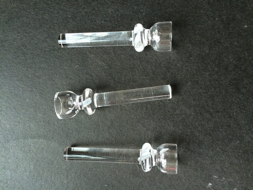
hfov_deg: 61.7
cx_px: 126
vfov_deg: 48.2
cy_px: 95
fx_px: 212
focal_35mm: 29
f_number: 2.2
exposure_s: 1/30
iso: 64
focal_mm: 4.15
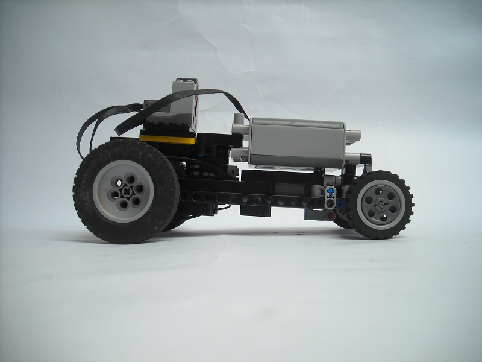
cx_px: 241
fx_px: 487
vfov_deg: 40.7
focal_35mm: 35
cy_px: 181
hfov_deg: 52.6
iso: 64
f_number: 2.8
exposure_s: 1/91
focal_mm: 5.7
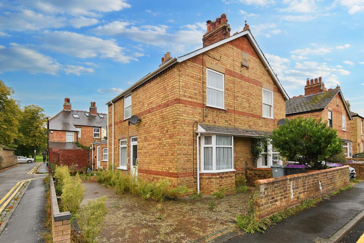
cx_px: 182
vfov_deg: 67.4
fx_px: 182
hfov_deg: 90.0
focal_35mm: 18
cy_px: 122
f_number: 6.3
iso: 200
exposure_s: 1/250
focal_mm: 12
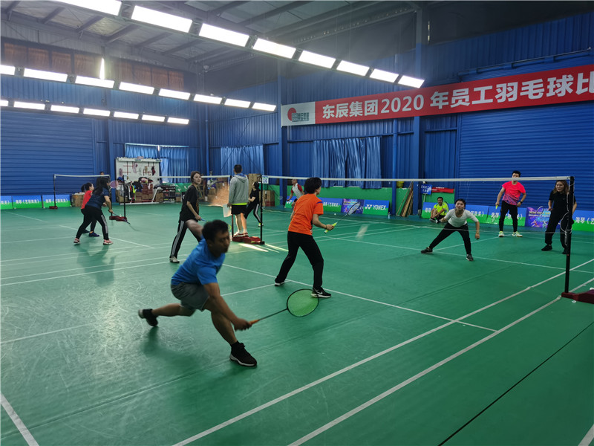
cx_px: 297
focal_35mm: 27
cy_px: 223
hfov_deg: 65.3
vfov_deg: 51.4
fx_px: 463
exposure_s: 1/100
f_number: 1.6
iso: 160
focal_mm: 5.56
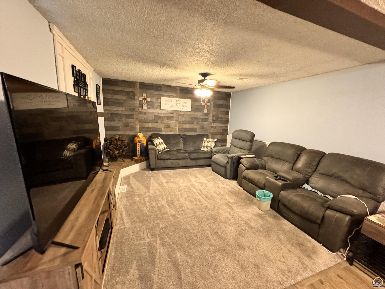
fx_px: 156
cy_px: 144
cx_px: 192
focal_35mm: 14
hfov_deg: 102.1
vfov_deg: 85.7
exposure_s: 1/60
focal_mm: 2.22
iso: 640
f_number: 2.2
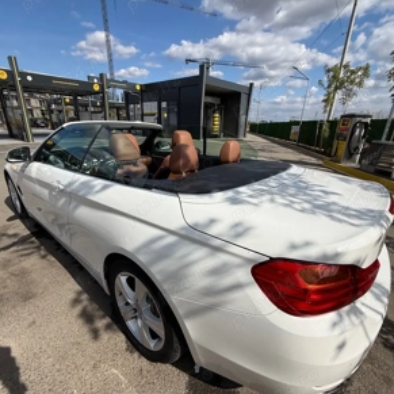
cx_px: 196
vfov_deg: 83.9
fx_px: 219
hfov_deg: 84.0
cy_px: 206
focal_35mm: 17
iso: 50
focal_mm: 2.22
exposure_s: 1/3891
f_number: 2.2
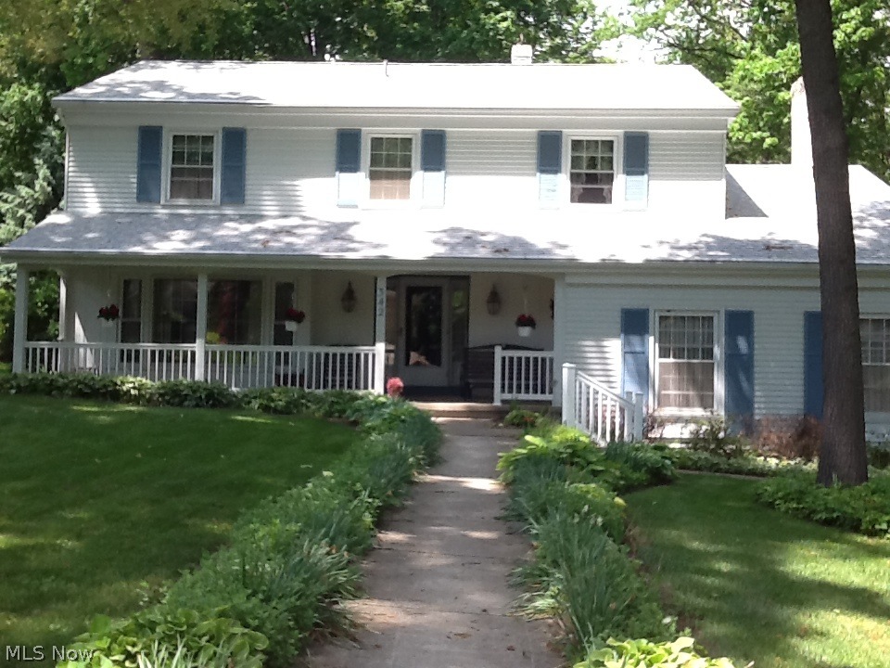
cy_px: 334
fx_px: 1131
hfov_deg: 42.9
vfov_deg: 32.9
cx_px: 445
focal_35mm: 44
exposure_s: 1/284
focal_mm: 2.03
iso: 40
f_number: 2.4
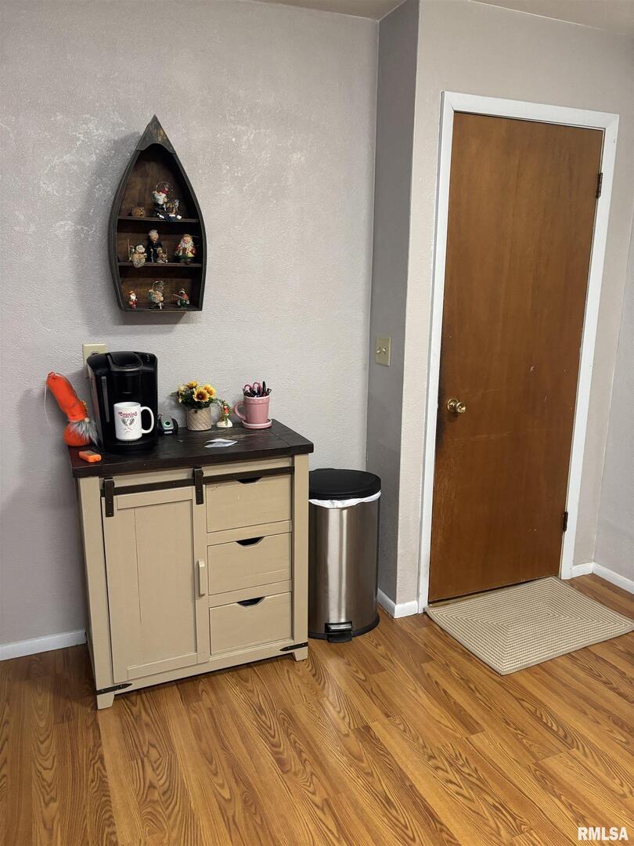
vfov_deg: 67.3
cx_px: 317
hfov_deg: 53.1
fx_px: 635
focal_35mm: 26
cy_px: 423
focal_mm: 5.96
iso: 320
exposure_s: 1/60
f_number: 1.6
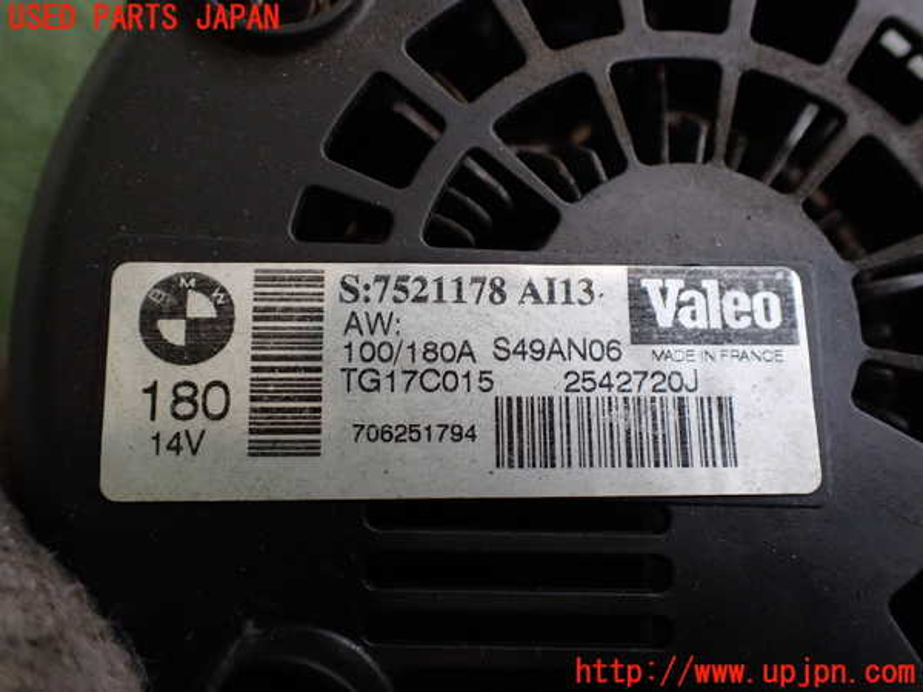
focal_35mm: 30
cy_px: 346
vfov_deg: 46.8
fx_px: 800
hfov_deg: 60.0
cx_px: 462
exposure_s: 1/125
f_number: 2.3
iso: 320
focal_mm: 5.4
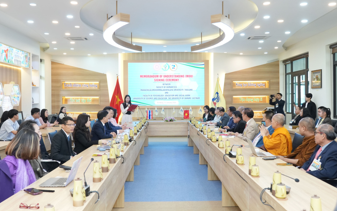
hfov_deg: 52.7
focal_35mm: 37
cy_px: 104
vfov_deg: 34.4
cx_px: 167
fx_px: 340
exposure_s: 1/125
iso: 2000
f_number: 4.5
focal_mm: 24
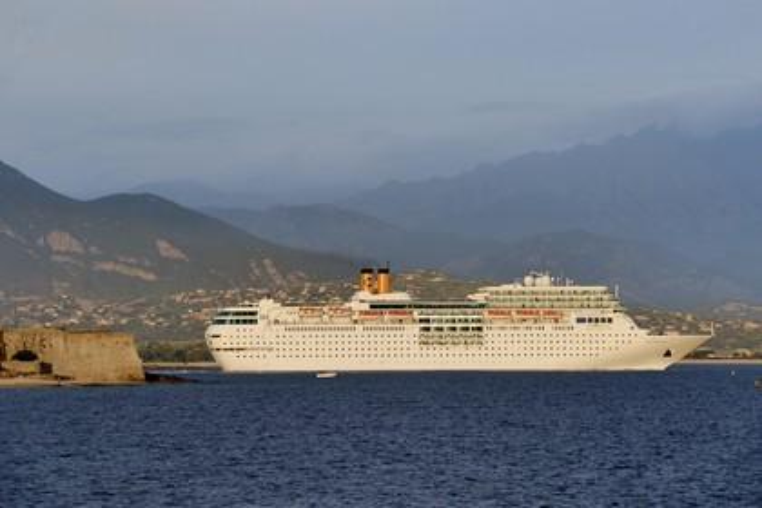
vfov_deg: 7.8
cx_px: 381
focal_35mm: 175
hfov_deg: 11.7
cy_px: 254
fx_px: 3704
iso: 400
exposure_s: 1/400
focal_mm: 175
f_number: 11
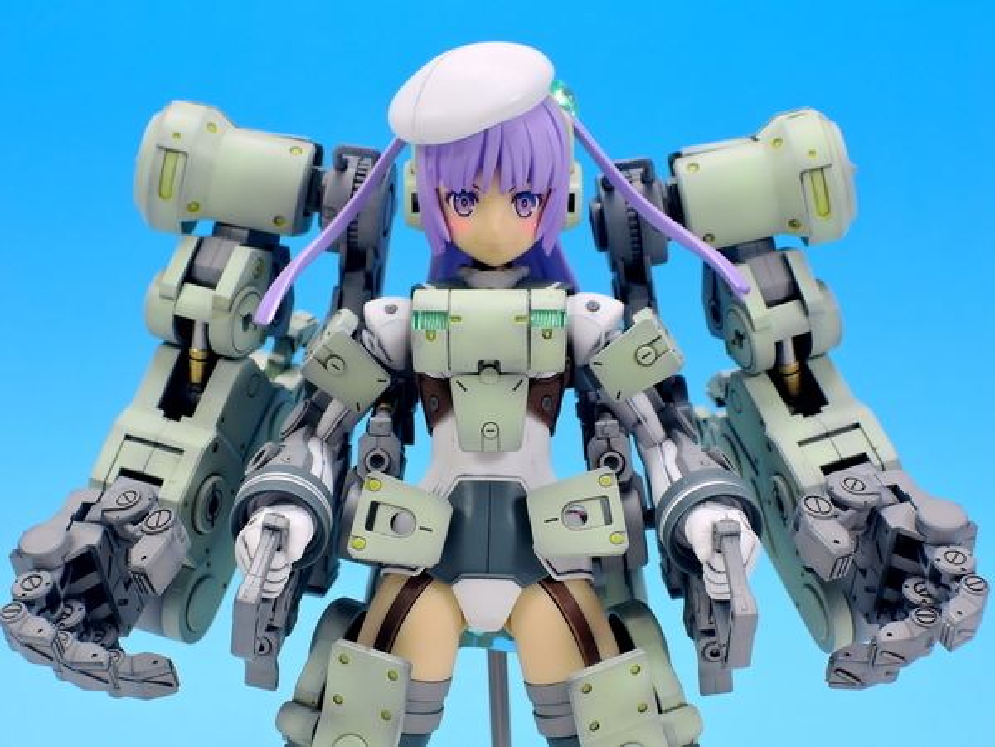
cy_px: 374
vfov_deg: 14.1
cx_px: 498
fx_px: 3018
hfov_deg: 18.7
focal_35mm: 105
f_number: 7.3
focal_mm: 22.4
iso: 80
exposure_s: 1
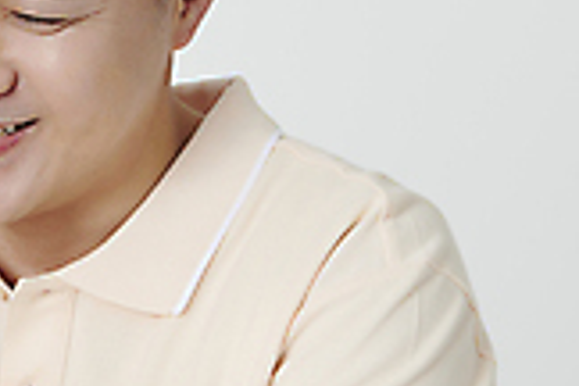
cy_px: 254
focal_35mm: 260
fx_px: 4181
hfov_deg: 7.9
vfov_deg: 5.3
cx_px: -107
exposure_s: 1/125
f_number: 11
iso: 80
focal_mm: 70
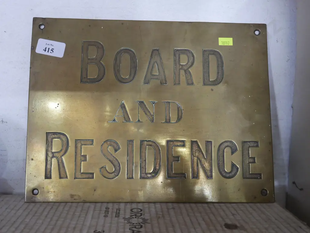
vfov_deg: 36.0
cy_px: 116
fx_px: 358
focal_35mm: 40
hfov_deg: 46.8
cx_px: 155
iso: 2500
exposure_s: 1/60
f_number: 4.4
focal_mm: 20
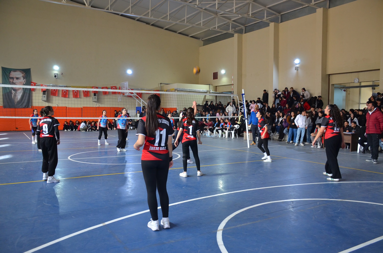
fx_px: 318
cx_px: 192
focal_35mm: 30
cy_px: 126
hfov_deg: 62.0
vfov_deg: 43.4
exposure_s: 1/60
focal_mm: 20
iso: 720
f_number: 4
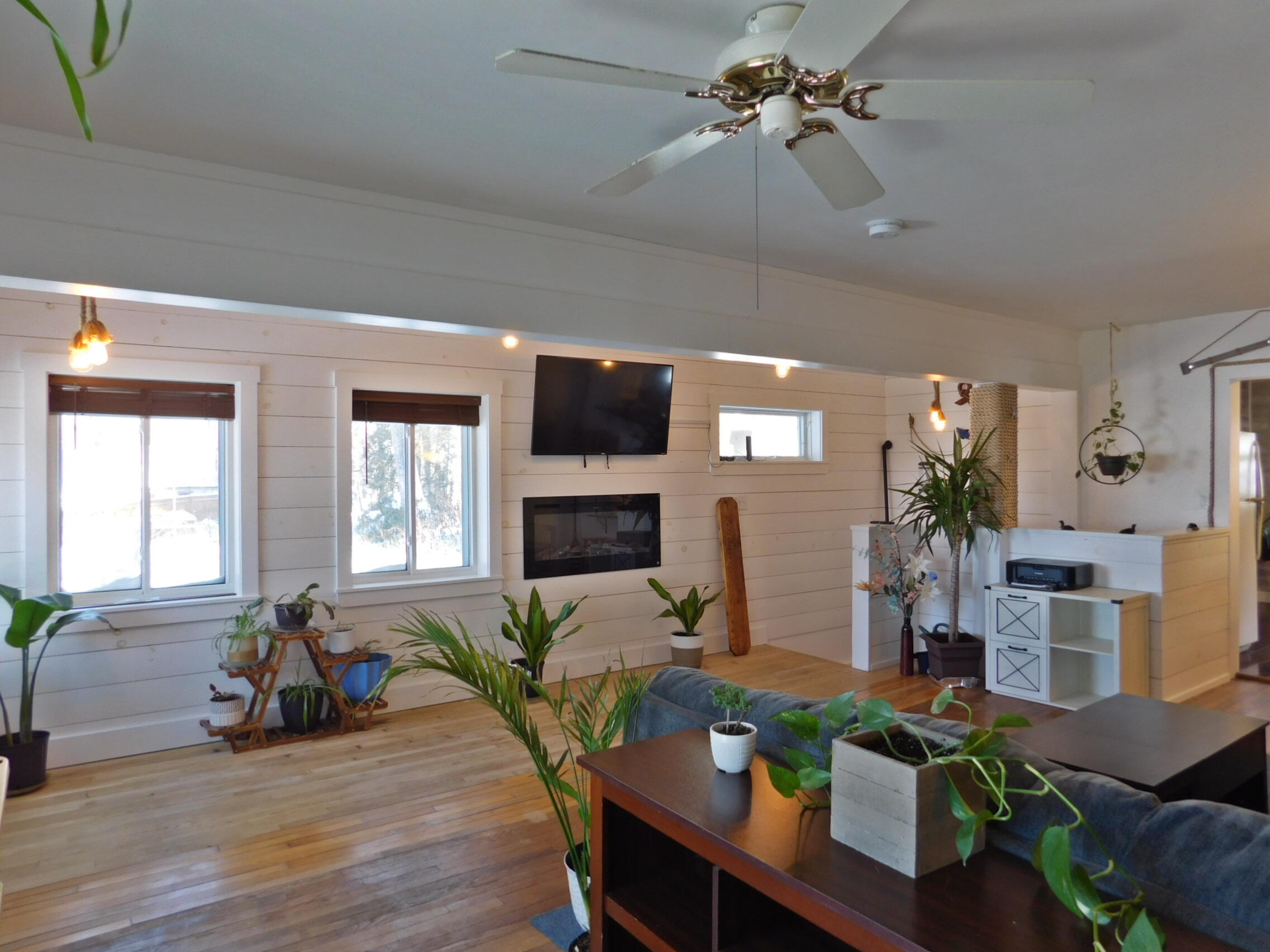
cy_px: 476
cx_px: 635
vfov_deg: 58.9
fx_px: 844
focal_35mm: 23
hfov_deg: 73.9
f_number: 3
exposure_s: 1/30
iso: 200
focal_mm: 4
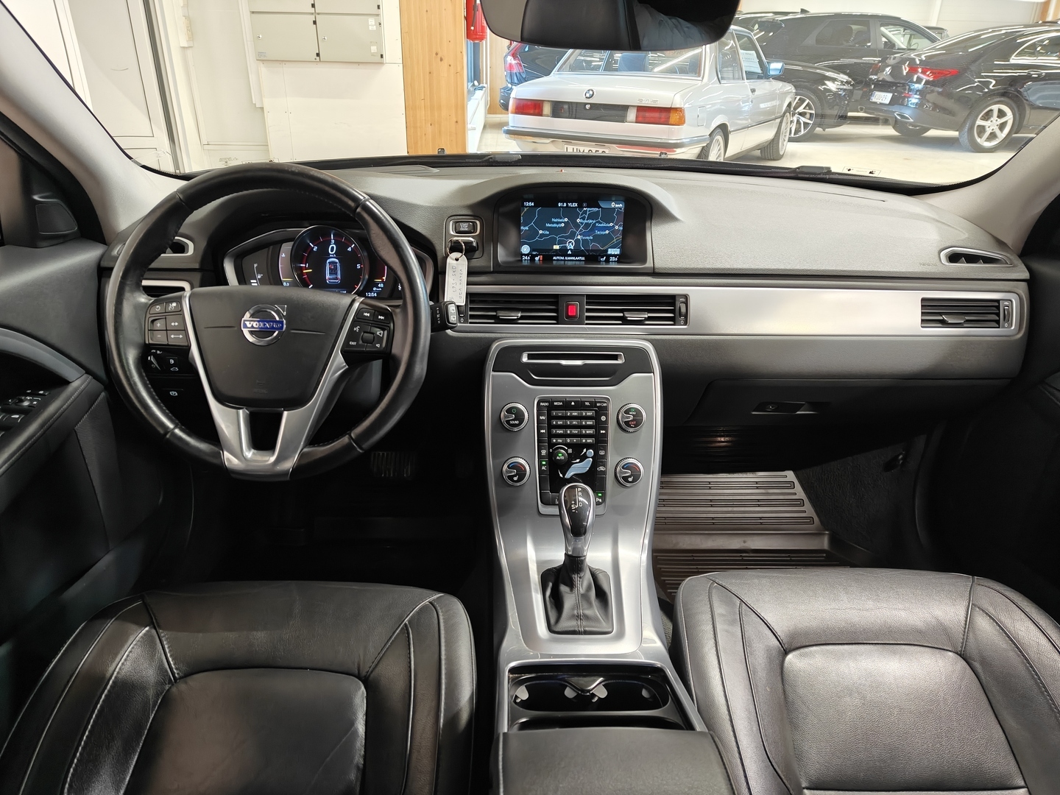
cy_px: 398
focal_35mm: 24
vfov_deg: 56.8
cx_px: 530
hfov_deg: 71.6
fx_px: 735
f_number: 1.8
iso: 160
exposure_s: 1/42
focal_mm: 5.59
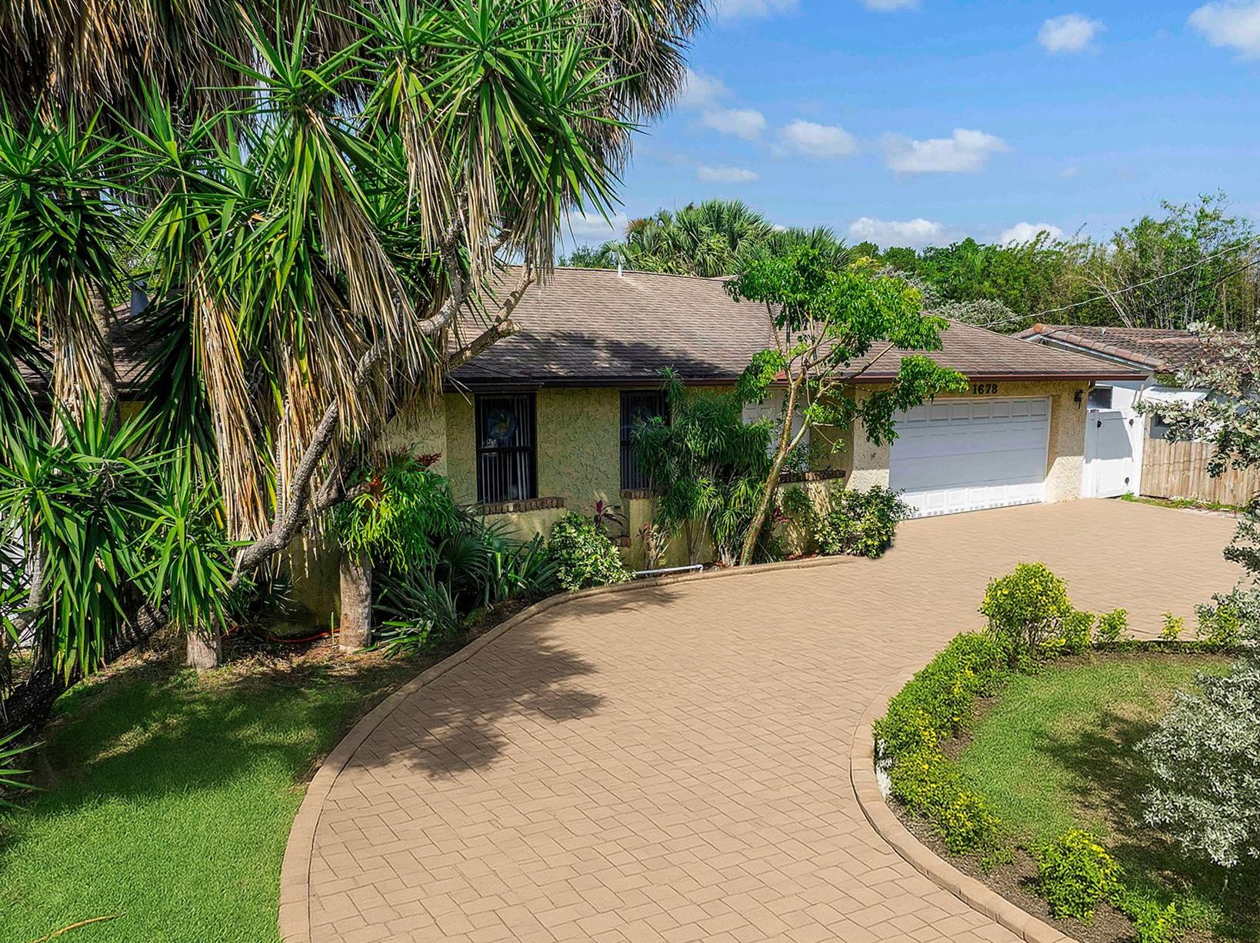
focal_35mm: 30
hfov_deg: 60.0
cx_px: 665
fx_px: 1091
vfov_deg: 46.4
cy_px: 573
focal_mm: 12.29
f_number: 2.8
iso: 100
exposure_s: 1/1600
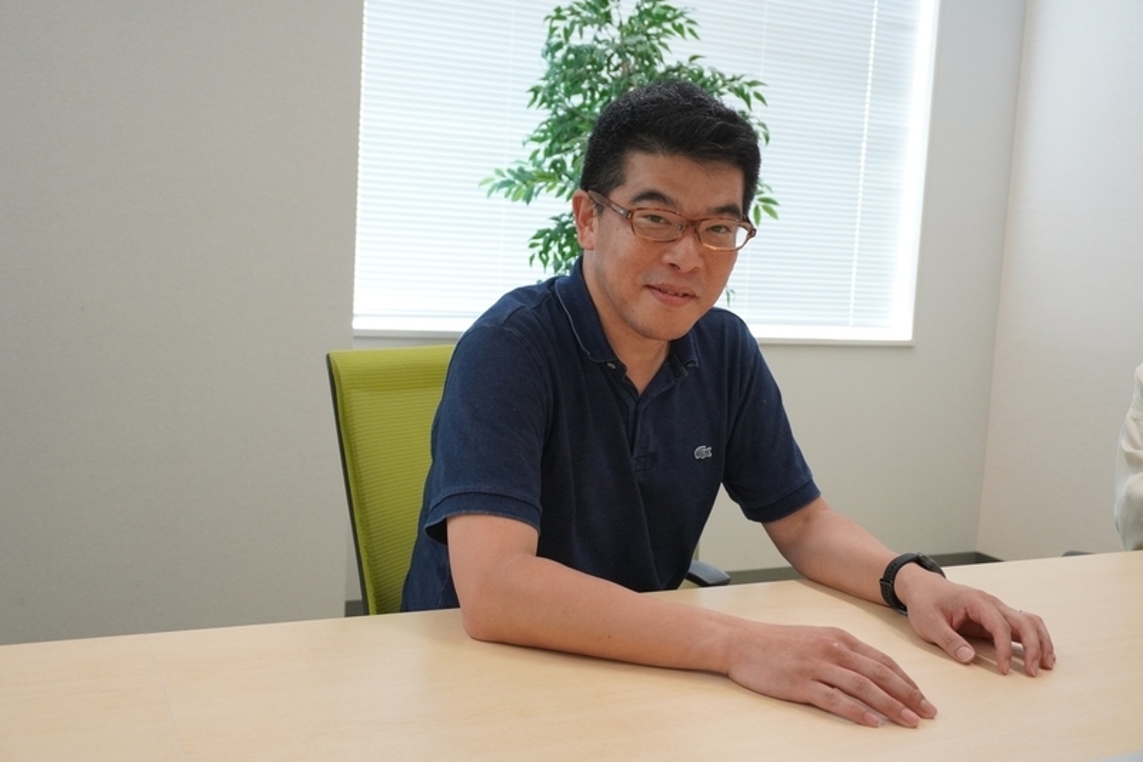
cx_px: 572
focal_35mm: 36
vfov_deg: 36.9
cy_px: 381
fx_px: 1143
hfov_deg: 53.1
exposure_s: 1/160
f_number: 4.5
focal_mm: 24
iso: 1000
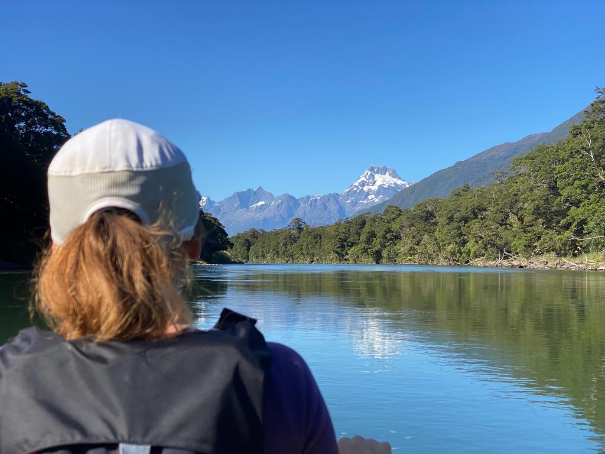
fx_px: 909
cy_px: 227
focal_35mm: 52
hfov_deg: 36.8
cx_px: 302
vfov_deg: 28.0
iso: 20
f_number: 2
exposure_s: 1/1199
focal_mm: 6
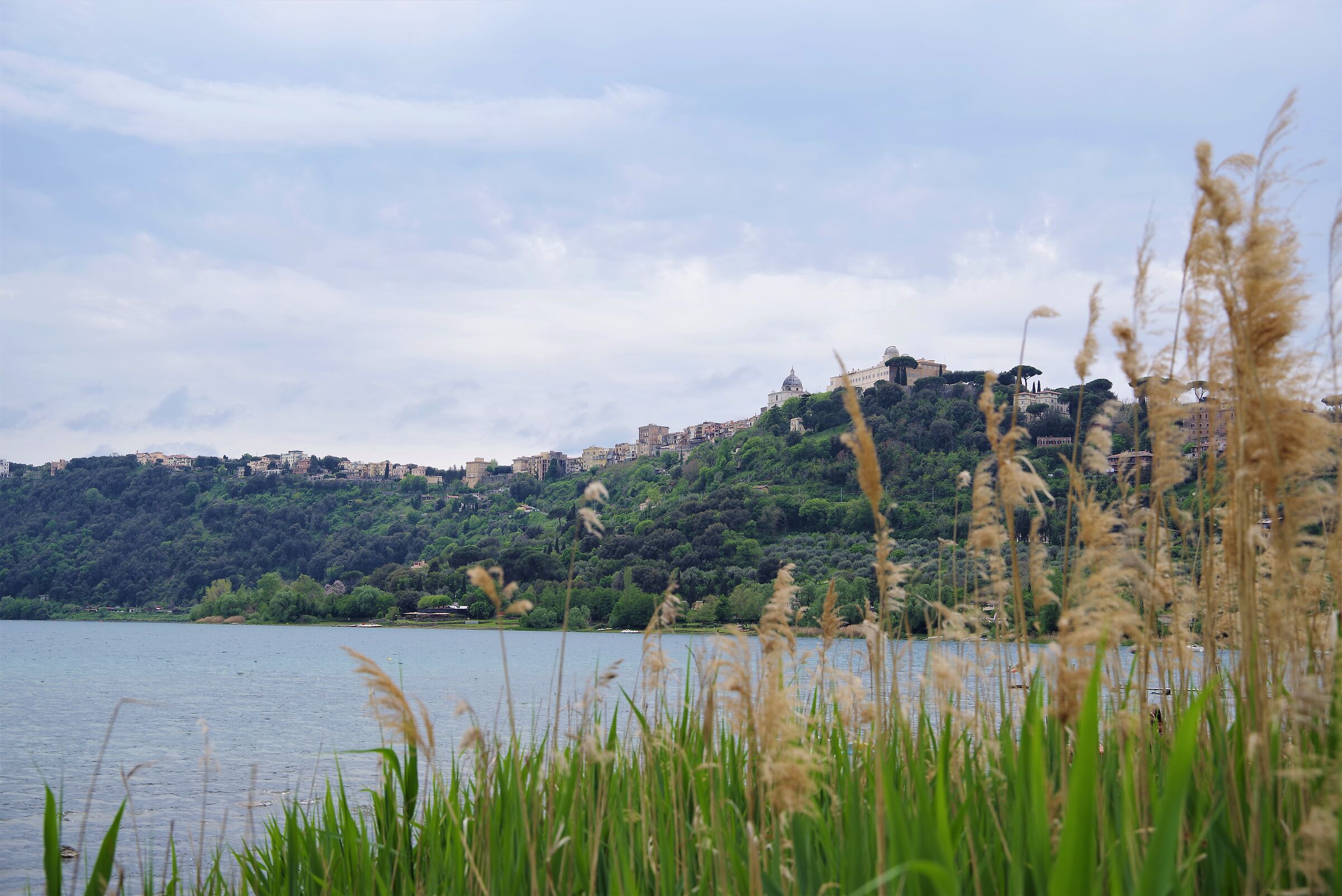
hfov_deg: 37.5
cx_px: 671
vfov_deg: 25.5
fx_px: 1976
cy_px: 448
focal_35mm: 53
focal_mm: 53
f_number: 8
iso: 100
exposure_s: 1/200
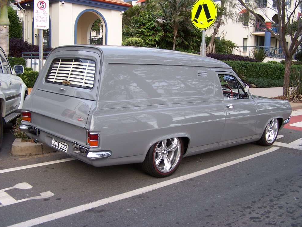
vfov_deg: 36.8
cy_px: 114
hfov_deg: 47.9
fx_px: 340
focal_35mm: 39
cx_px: 152
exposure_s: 1/90
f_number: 2.8
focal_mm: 6.3
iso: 80
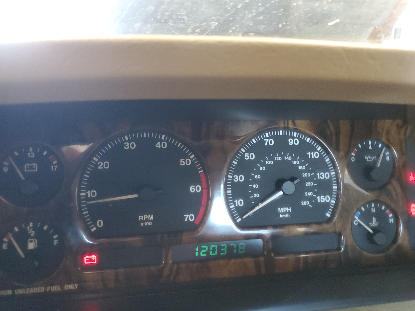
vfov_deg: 53.1
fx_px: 312
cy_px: 156
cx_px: 208
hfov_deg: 67.3
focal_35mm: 26
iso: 342
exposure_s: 1/30
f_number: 1.5
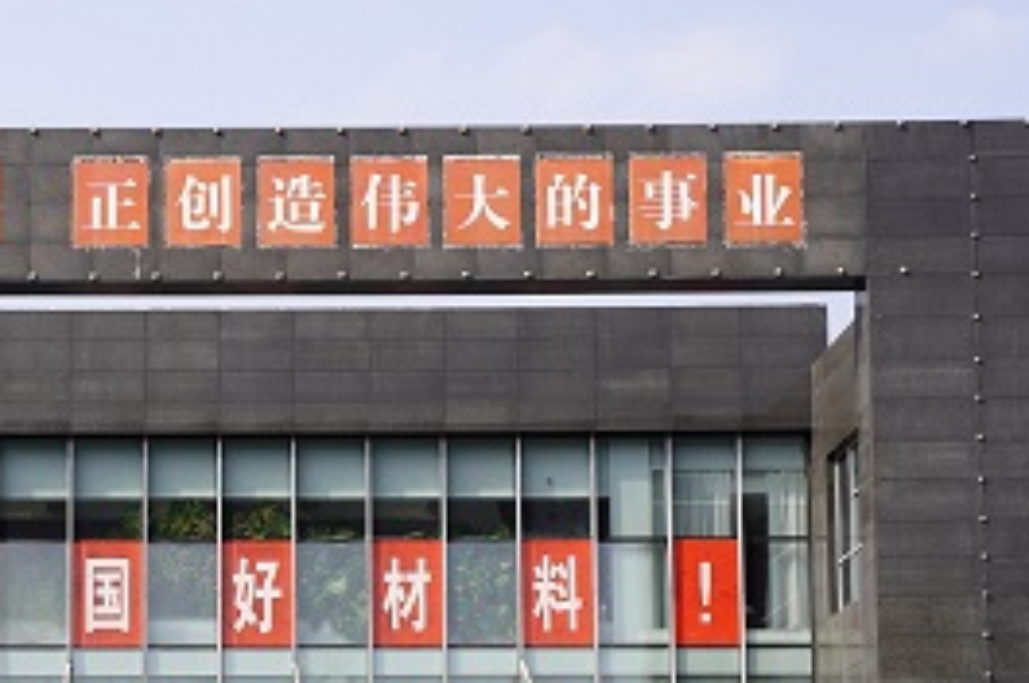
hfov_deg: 21.6
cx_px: 163
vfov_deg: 14.4
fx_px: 2655
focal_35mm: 93
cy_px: 718
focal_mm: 41
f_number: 9
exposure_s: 1/125
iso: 100
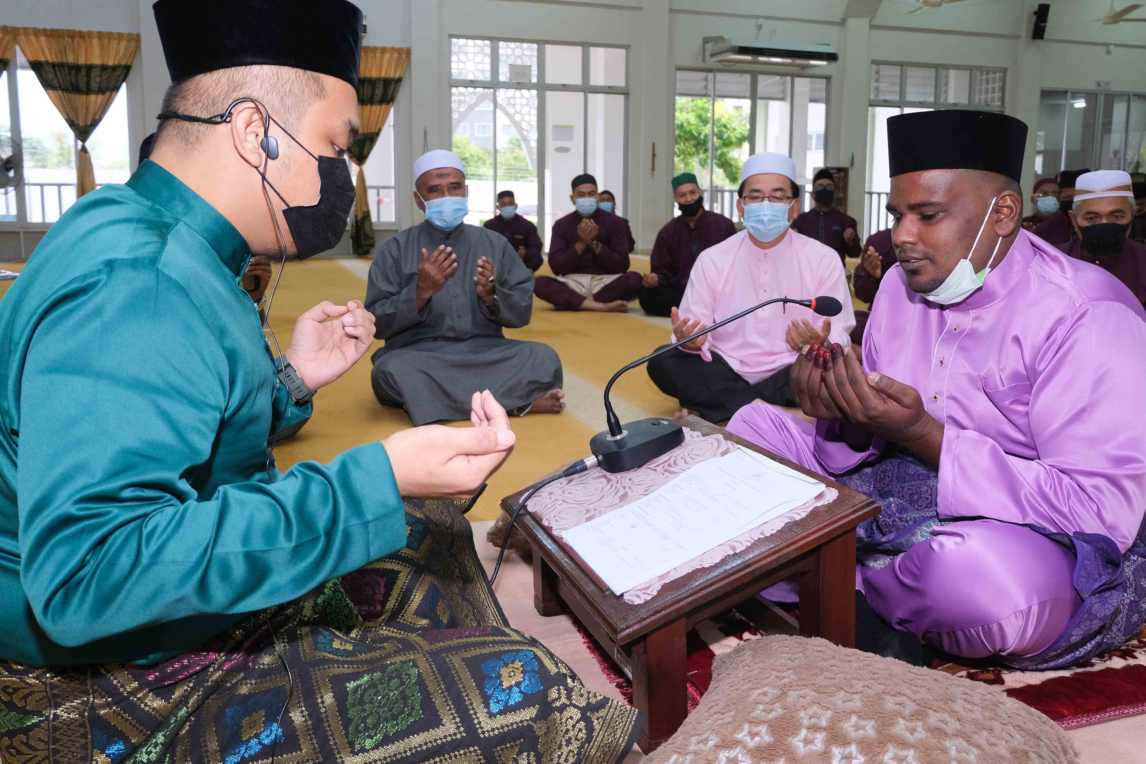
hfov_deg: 60.3
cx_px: 569
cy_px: 342
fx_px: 987
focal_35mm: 31
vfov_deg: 42.3
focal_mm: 16
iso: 640
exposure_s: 1/125
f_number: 3.5
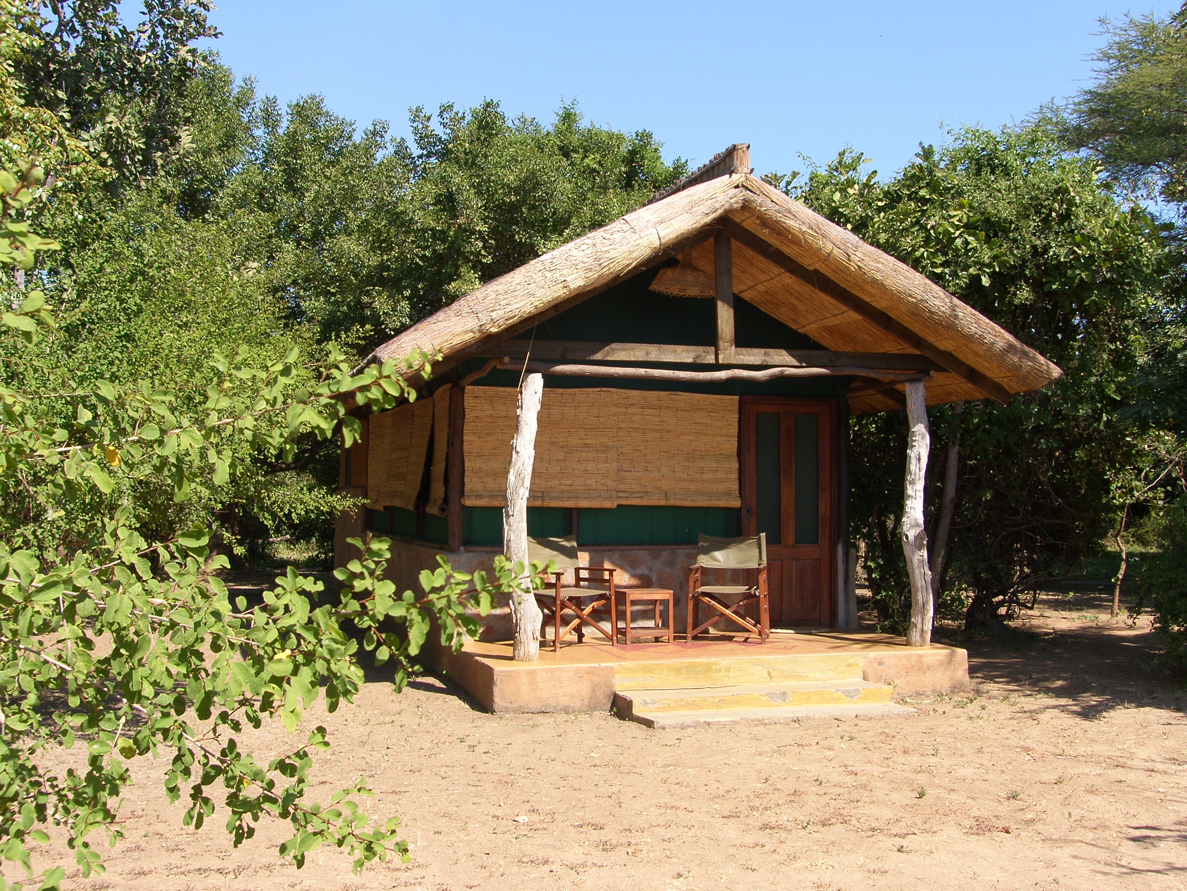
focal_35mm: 47
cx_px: 576
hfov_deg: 40.4
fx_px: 1612
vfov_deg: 30.9
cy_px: 441
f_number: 5.6
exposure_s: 1/250
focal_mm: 11.5
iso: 50
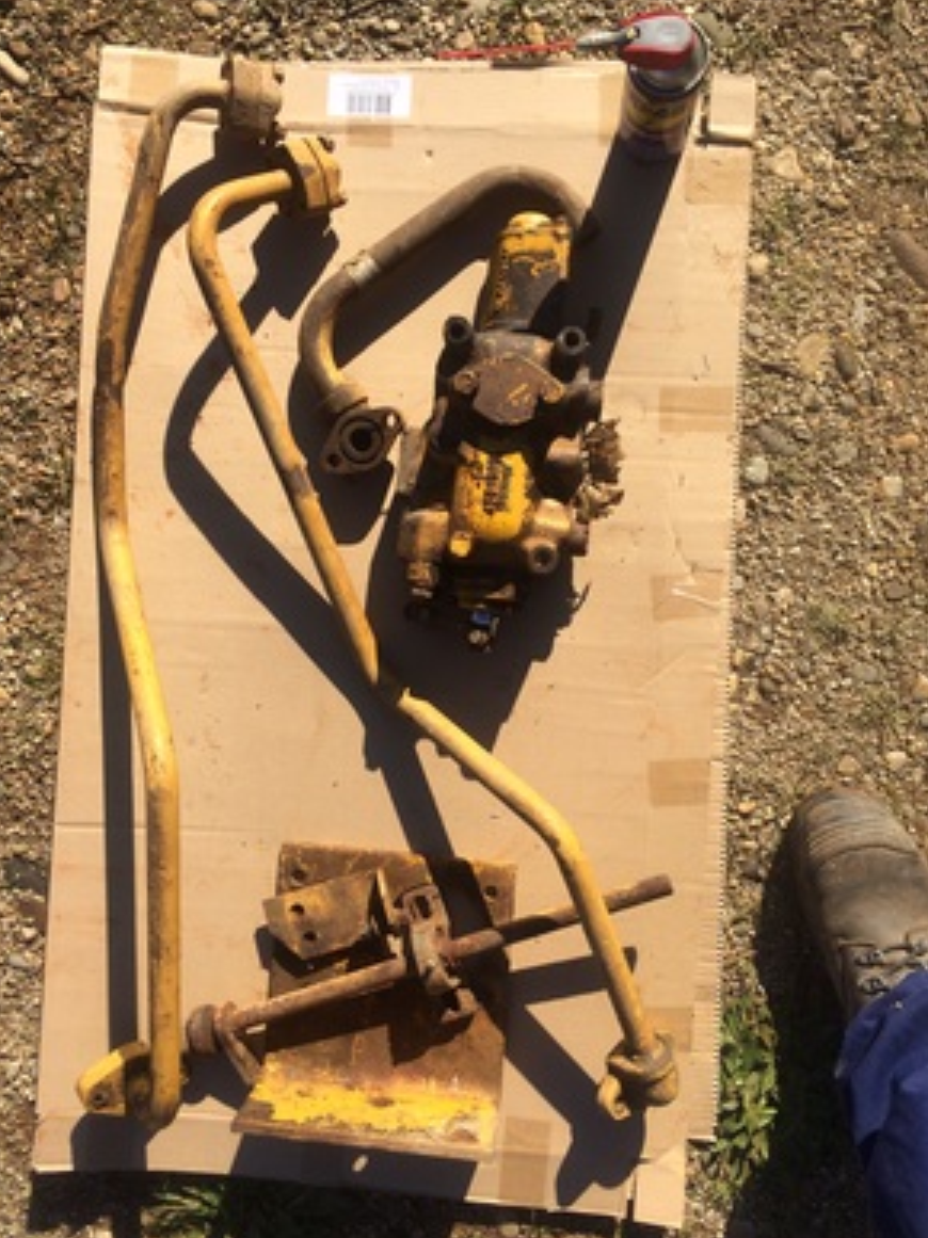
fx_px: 1073
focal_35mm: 30
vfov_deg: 60.0
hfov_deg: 46.8
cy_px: 608
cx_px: 474
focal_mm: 4.15
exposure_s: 1/1414
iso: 32
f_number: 2.2
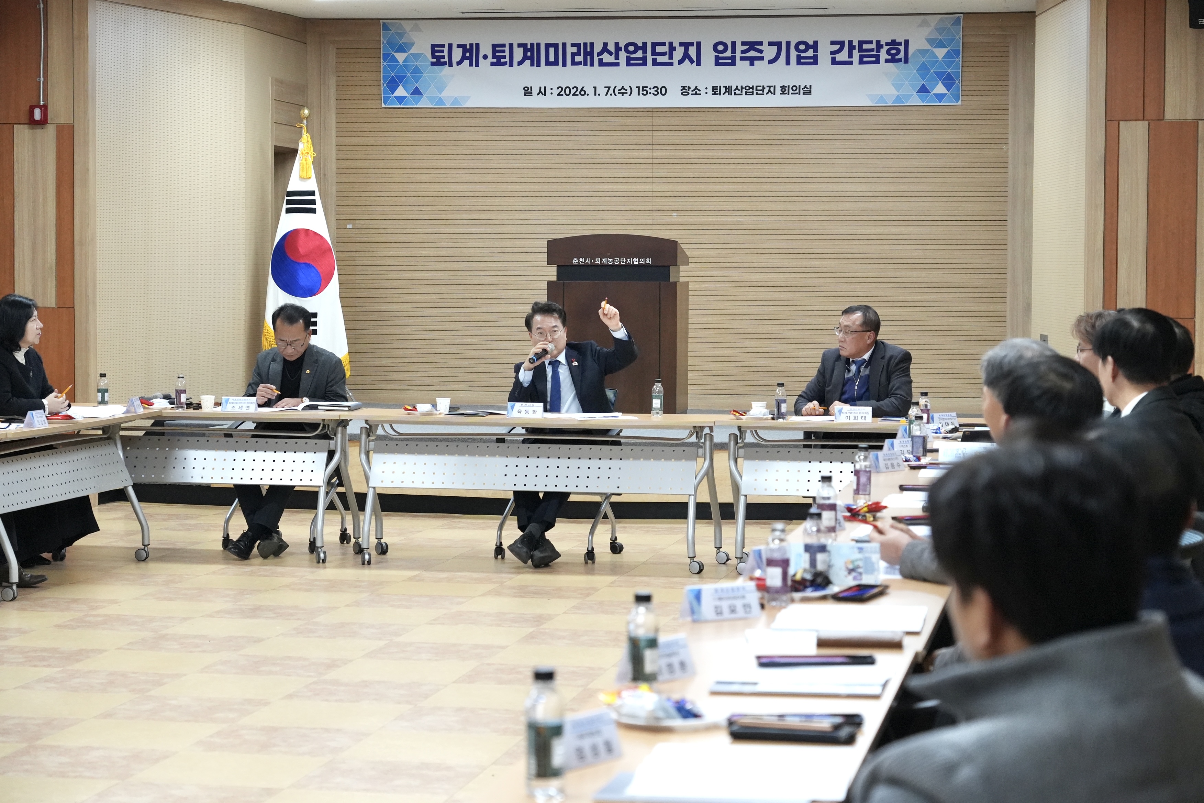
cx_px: 602
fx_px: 2575
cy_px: 402
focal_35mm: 77
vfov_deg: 17.7
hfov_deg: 26.3
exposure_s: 1/160
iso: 5000
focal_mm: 77
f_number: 5
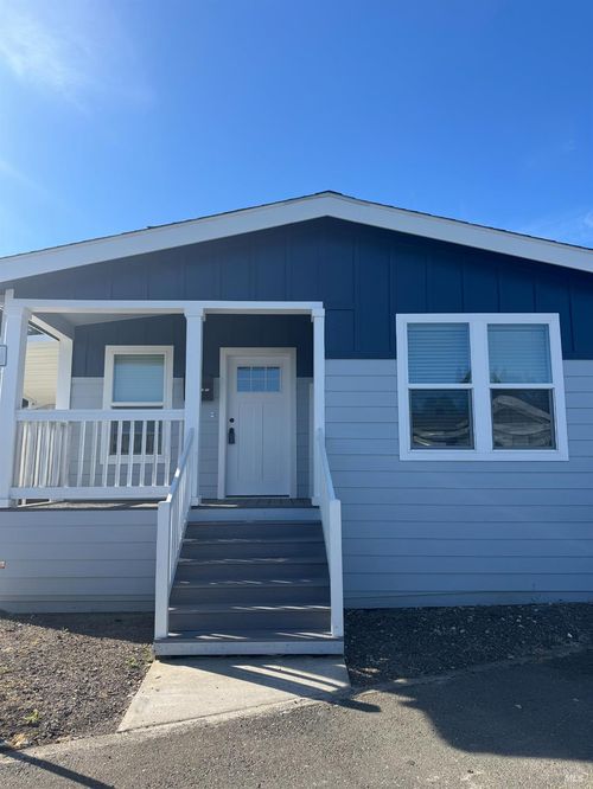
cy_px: 394
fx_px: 548
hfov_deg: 56.8
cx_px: 296
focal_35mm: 24
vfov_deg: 71.6
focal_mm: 6.76
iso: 80
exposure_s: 1/2710
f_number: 1.78
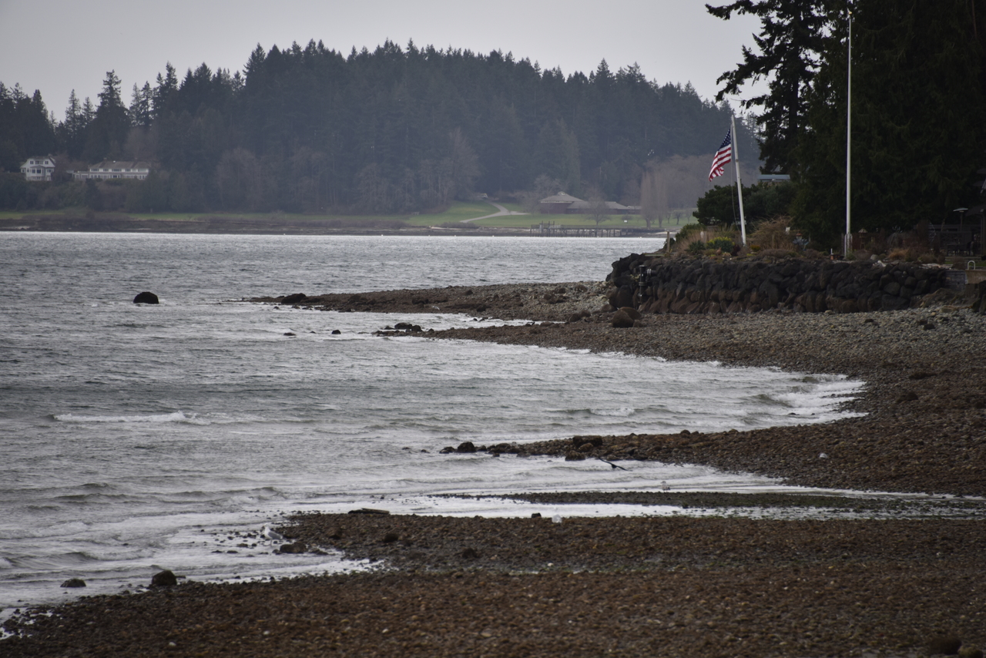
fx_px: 8218
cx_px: 493
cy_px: 329
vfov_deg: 4.6
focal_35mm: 300
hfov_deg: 6.9
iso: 280
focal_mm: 300
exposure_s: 1/640
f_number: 5.6
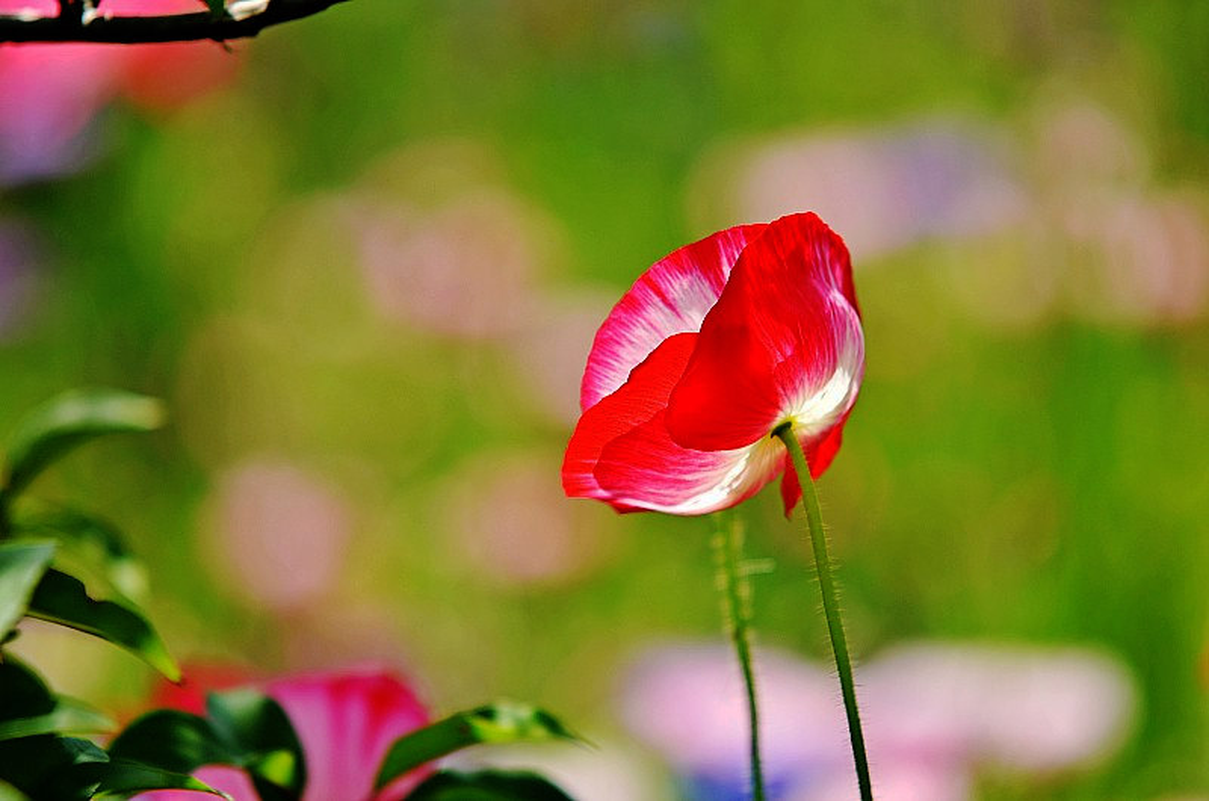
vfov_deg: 4.6
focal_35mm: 300
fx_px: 10055
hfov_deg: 6.9
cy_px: 400
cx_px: 604
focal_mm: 200
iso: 100
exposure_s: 1/640
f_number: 3.5
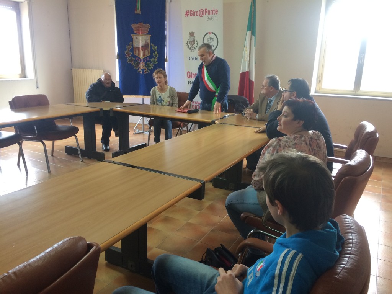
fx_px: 328
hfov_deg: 61.7
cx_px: 196
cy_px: 147
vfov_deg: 48.2
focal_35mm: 29
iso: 64
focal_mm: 4.15
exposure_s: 1/33
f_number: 2.2
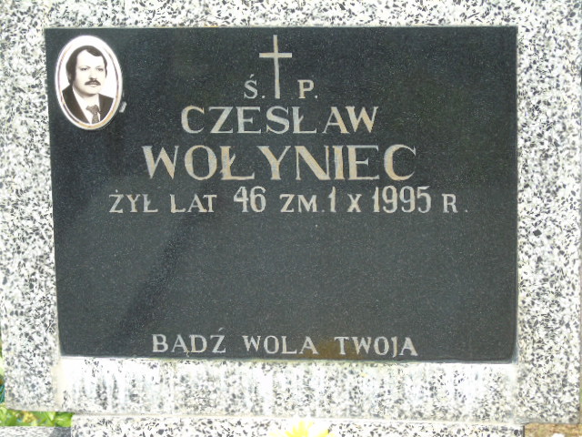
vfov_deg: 10.4
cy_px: 218
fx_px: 2387
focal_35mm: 142
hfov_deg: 13.9
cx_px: 291
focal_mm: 25
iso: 80
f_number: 4.7
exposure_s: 1/200
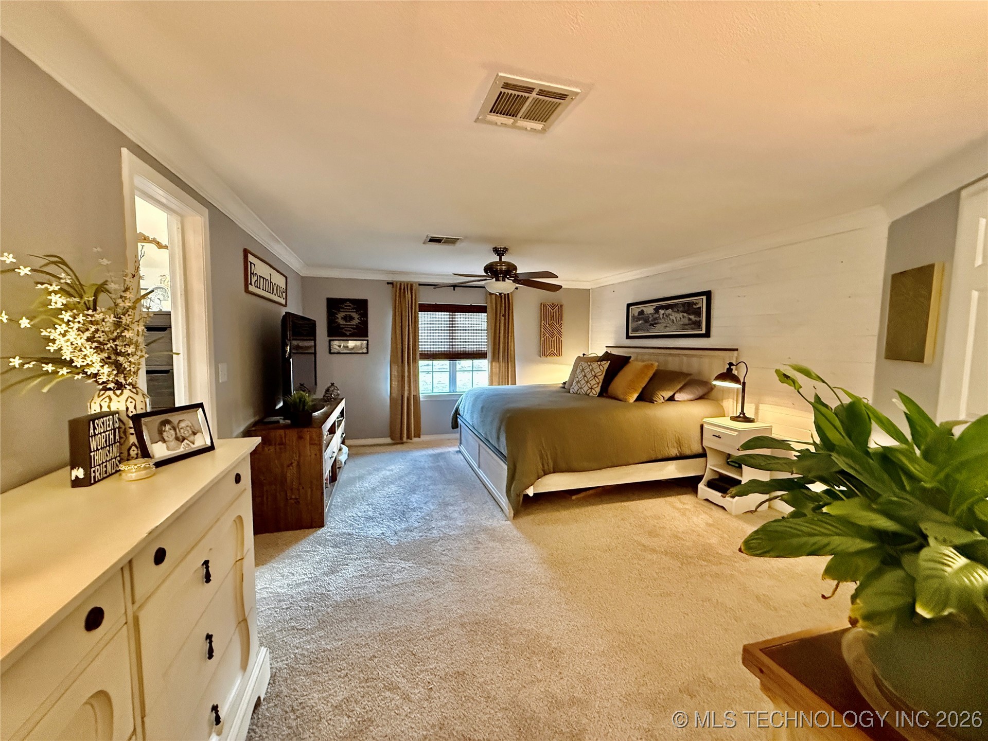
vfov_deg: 85.7
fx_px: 400
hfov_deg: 102.1
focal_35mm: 14
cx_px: 494
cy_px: 370
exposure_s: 1/60
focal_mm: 2.22
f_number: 2.2
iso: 1000
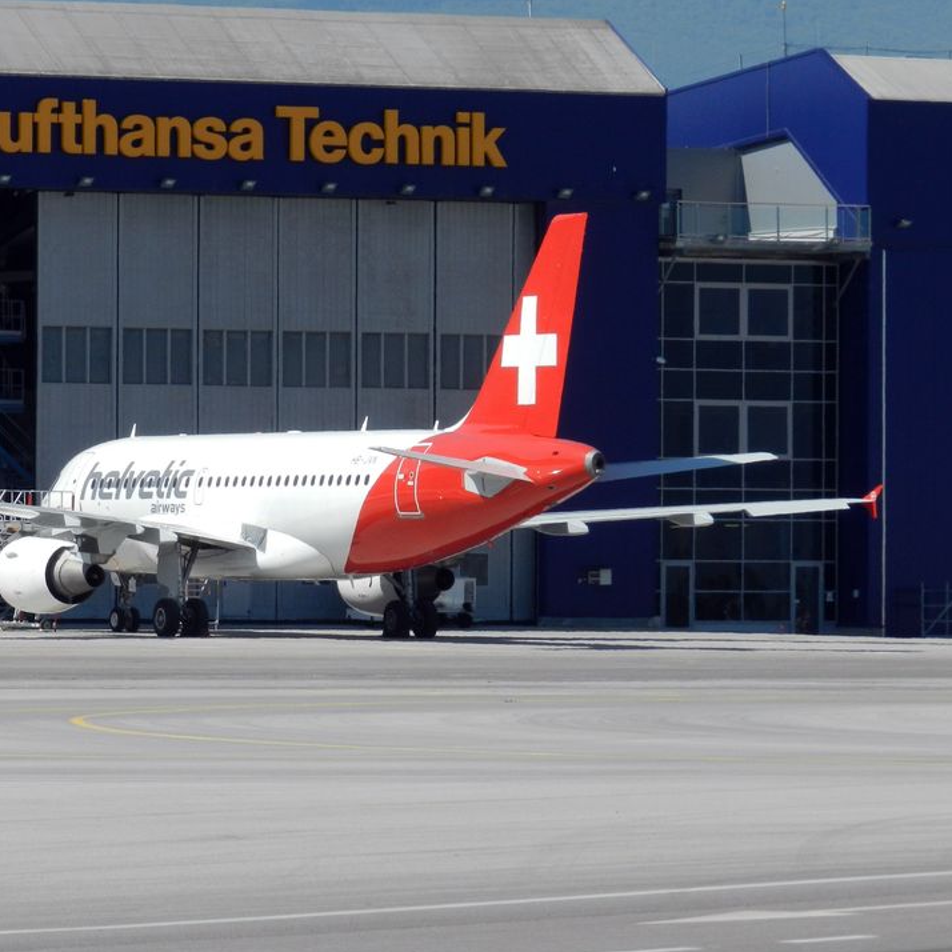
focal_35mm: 303
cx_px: 296
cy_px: 489
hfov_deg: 5.8
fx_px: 9428
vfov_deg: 5.8
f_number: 6.3
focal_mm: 42.4
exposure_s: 1/800
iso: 160
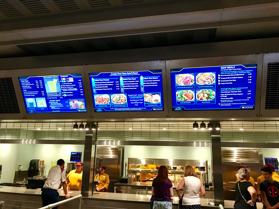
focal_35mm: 28
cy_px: 104
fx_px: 226
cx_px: 140
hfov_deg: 63.4
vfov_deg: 49.7
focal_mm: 3.99
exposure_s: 1/17
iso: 40
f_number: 1.8
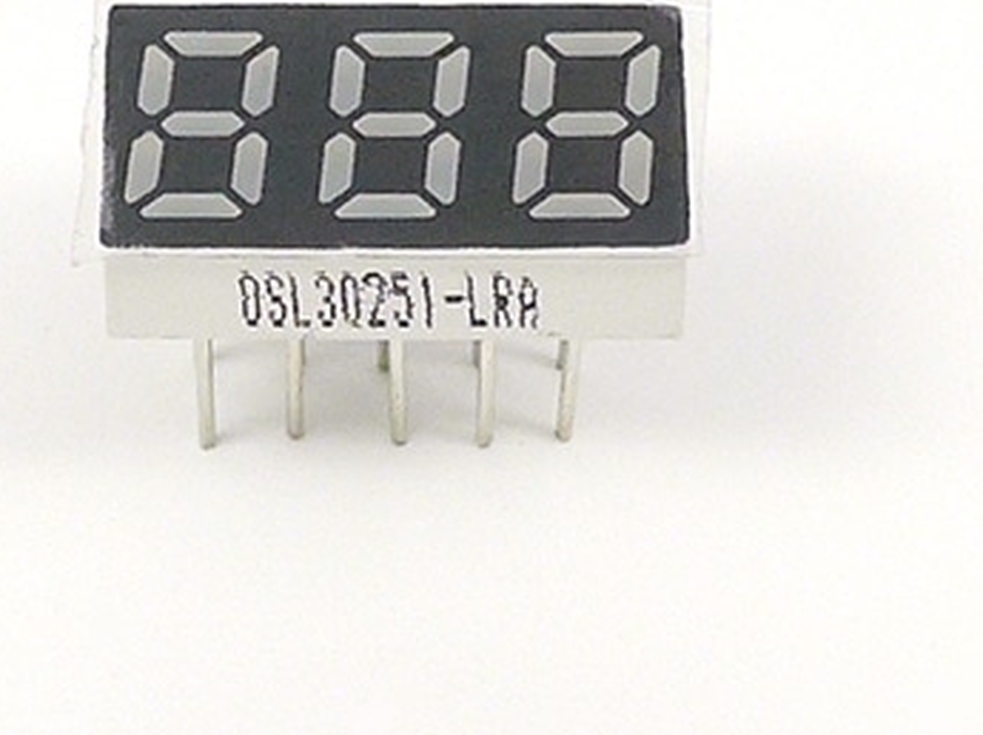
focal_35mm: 52
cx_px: 393
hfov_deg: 36.7
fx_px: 1475
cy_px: 228
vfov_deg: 27.8
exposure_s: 1/320
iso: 80
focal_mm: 6
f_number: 2.8
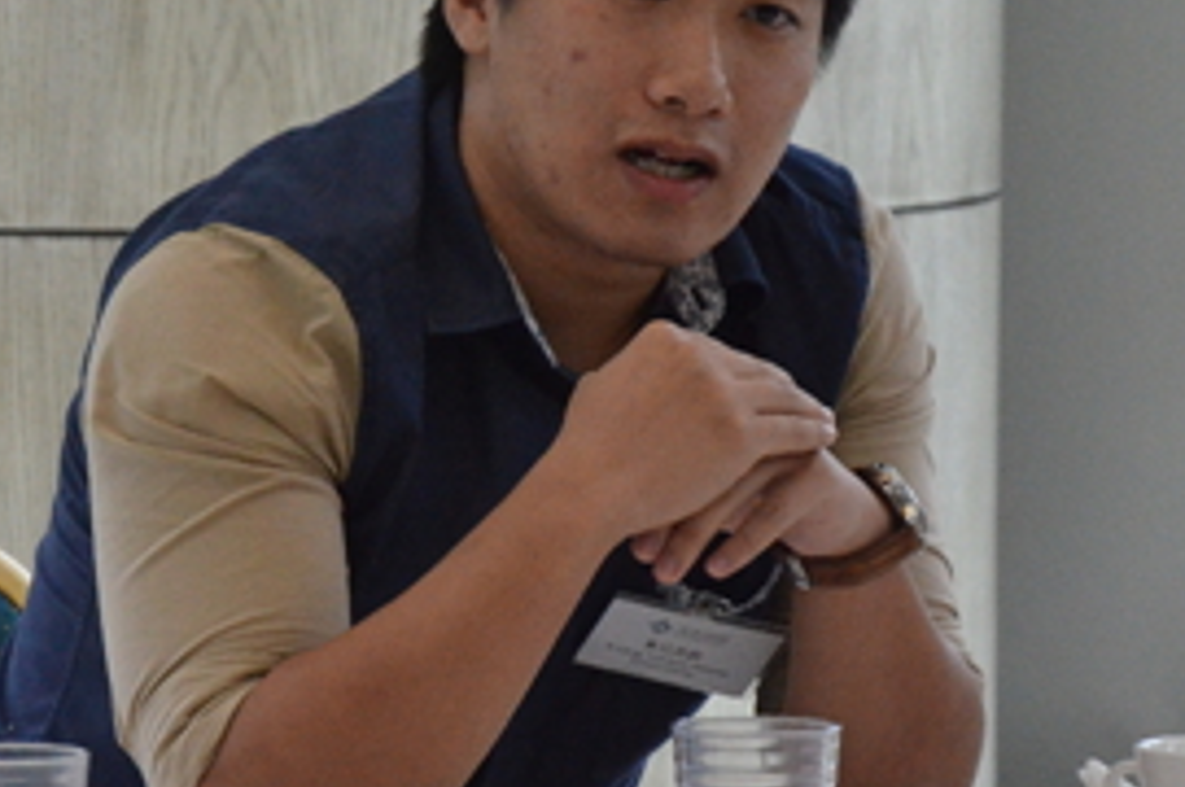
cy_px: 308
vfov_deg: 3.9
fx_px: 11445
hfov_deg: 5.9
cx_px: 359
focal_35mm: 348
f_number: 5.6
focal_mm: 105
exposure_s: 1/500
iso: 3200
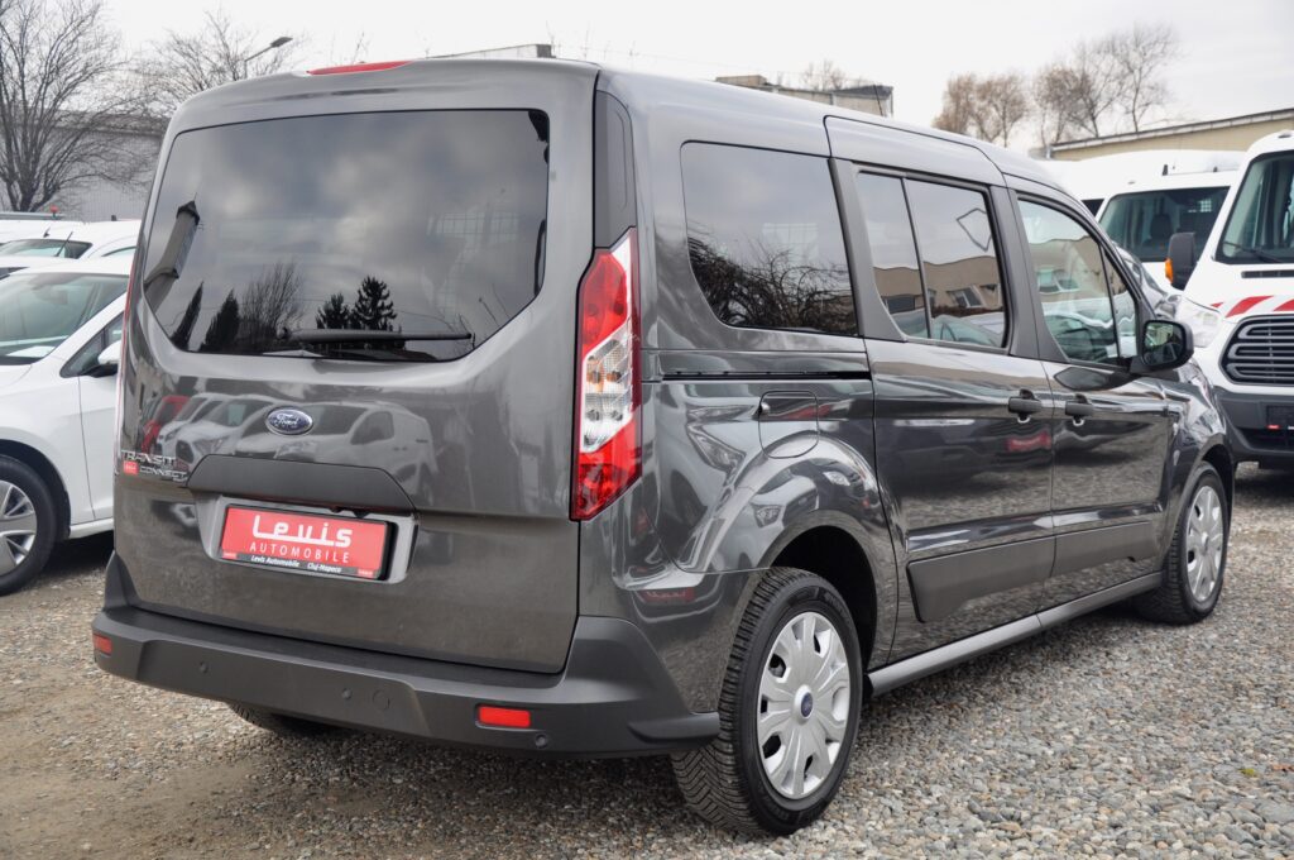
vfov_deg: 28.0
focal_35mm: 48
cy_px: 430
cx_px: 647
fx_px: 1723
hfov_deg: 41.2
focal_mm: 32
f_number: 5.6
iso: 500
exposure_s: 1/125
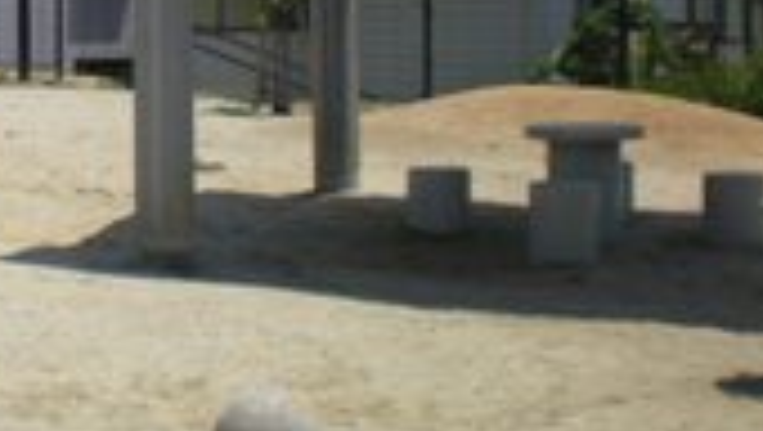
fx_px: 2106
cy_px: -94
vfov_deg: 11.4
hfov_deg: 19.5
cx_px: -114
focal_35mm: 104
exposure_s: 1/683
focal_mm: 6.3
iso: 64
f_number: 4.6
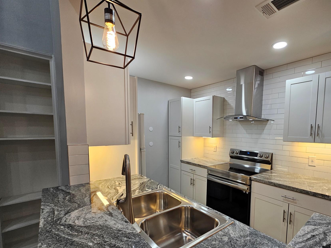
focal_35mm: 16
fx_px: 153
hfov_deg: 93.3
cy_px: 145
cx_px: 198
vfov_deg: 77.5
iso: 80
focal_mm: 2.2
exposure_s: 1/60
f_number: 2.2
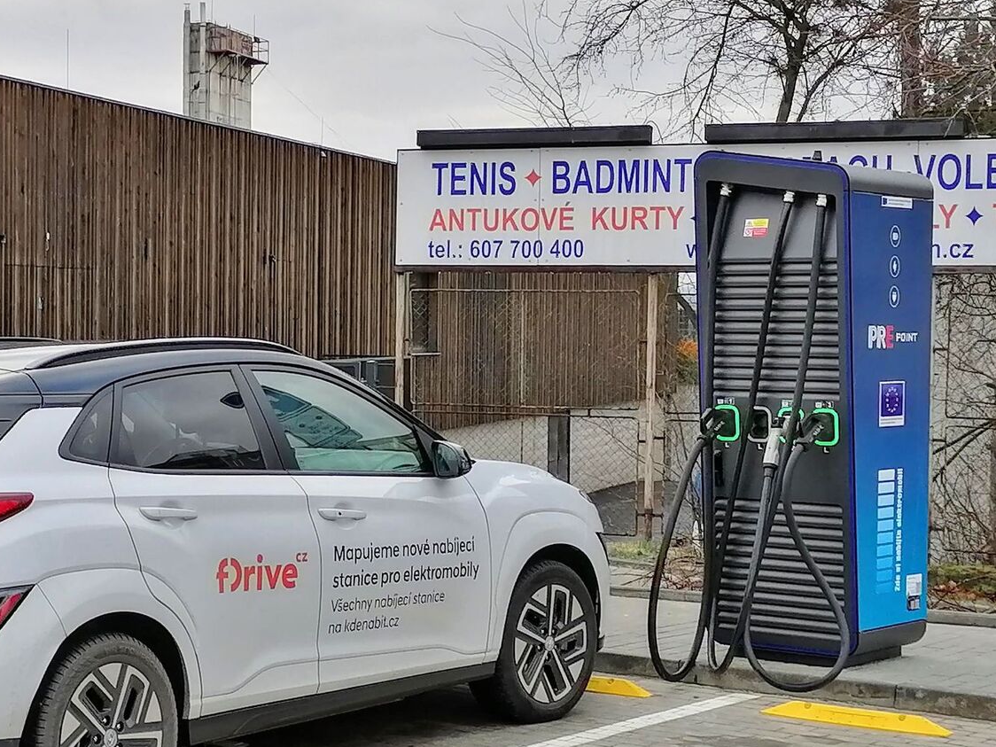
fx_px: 2359
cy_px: 403
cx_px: 205
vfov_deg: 18.0
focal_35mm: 82
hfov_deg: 23.5
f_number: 1.8
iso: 50
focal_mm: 5.3
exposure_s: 1/347
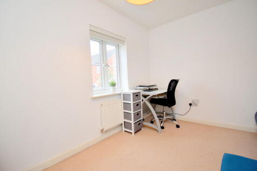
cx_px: 128
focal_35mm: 15
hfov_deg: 100.4
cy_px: 86
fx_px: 107
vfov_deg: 77.3
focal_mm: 10
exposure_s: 1/125
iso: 800
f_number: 4.5
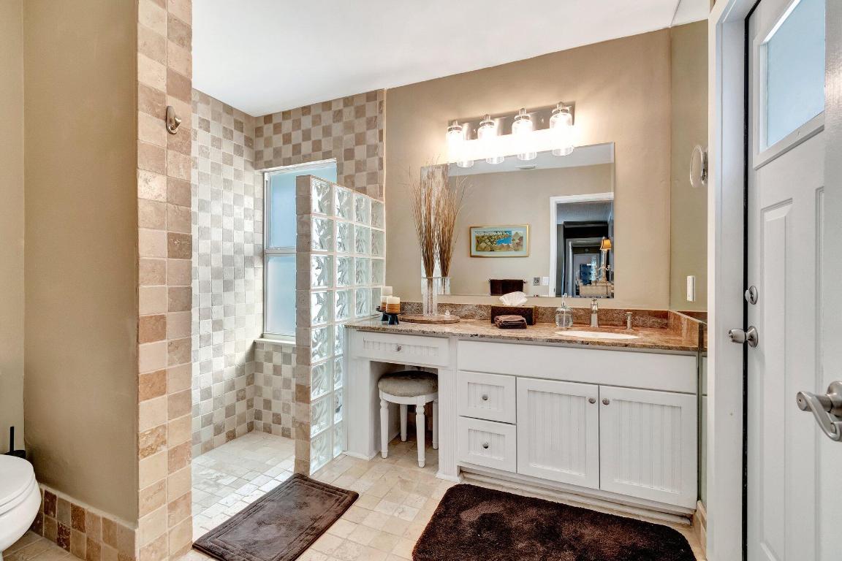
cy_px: 280
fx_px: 351
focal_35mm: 15
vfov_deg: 77.3
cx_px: 421
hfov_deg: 100.4
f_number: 8
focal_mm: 10
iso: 1000
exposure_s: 1/20
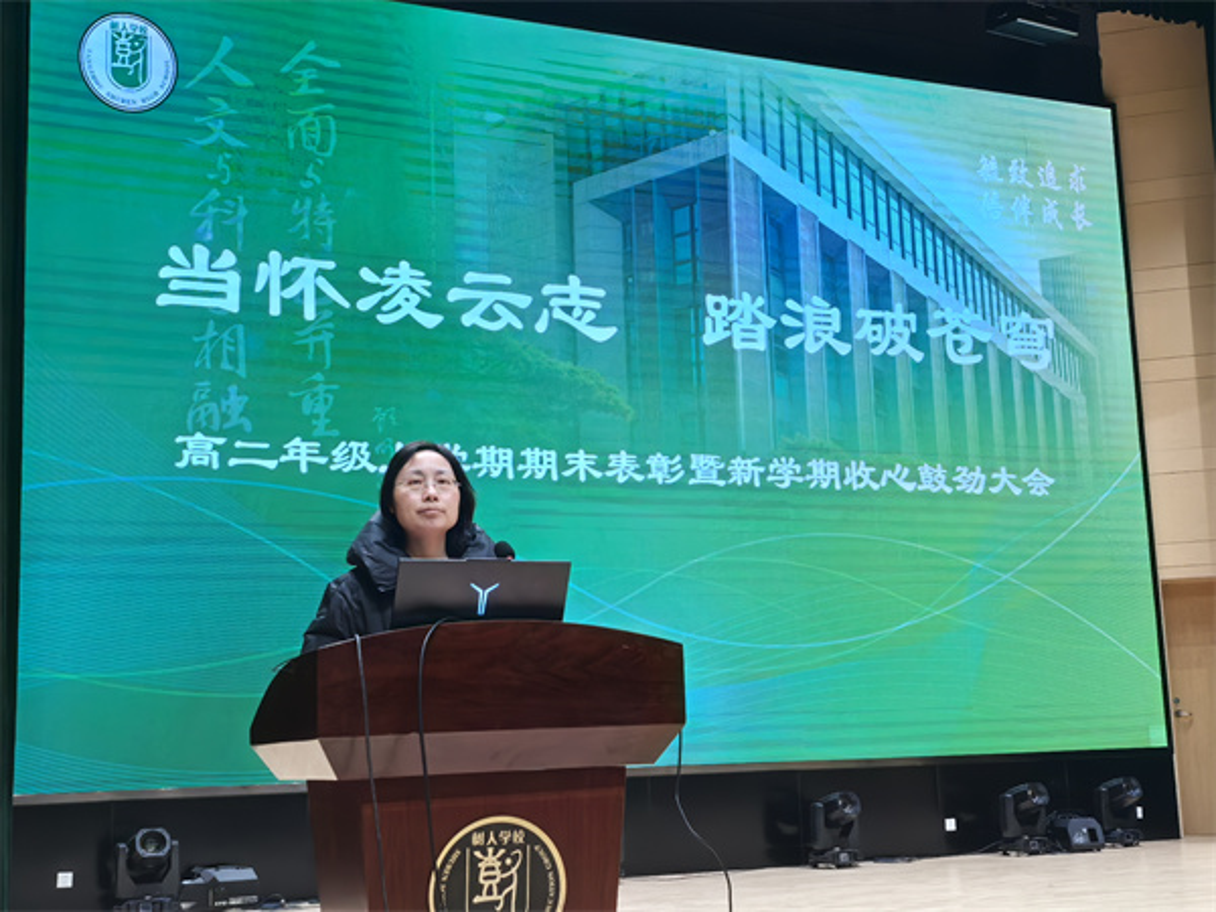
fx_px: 1651
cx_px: 608
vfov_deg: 30.9
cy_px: 456
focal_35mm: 47
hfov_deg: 40.4
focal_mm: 5.75
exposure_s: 1/120
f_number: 4
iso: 320
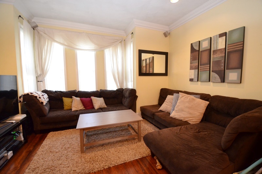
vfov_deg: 77.1
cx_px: 131
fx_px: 109
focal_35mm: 15
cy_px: 87
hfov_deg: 100.5
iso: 2200
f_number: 4
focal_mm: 10
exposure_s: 1/60
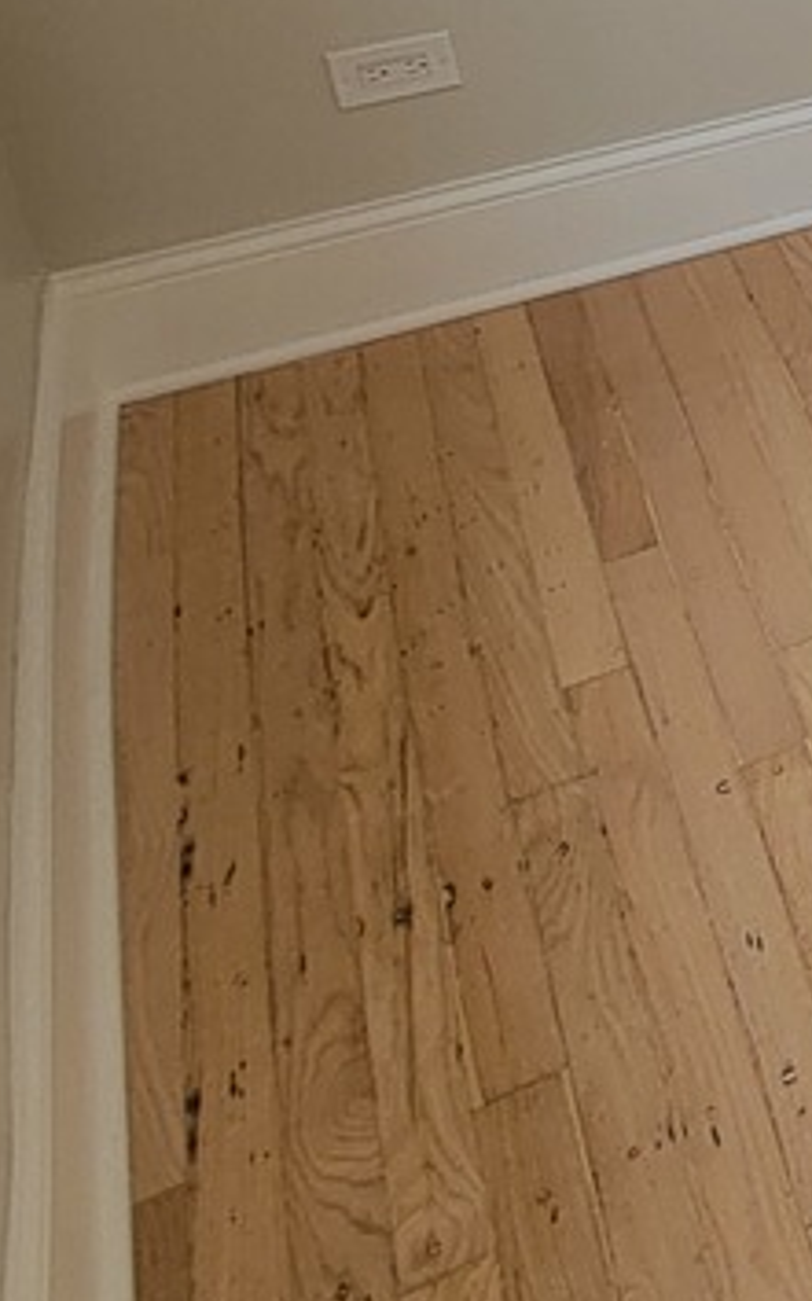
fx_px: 1984
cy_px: -162
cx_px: 2337
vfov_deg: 31.7
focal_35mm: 56
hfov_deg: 12.1
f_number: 2.2
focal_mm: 2.2
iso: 80
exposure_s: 1/120
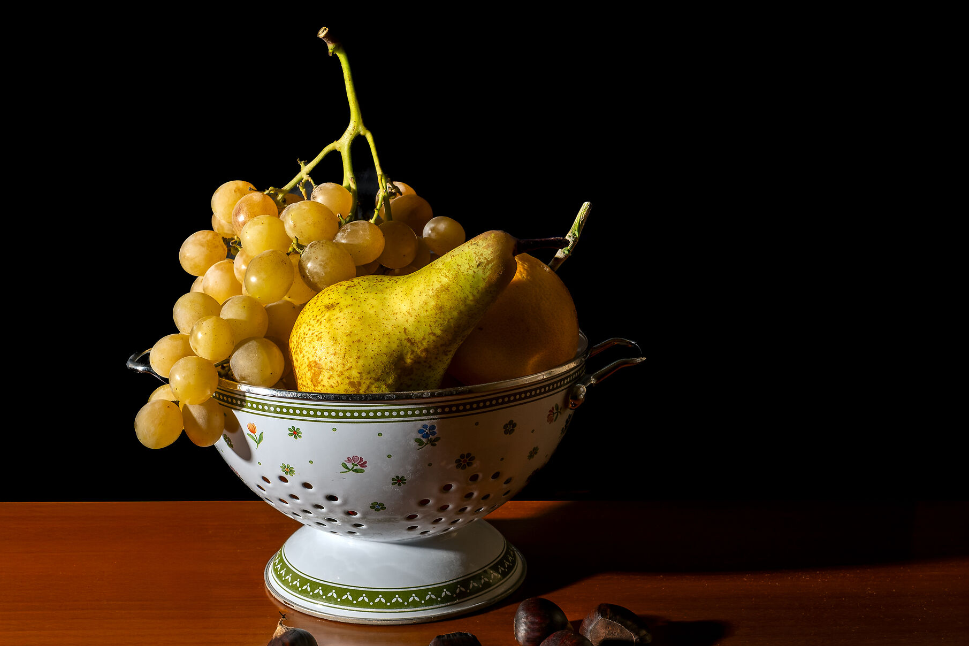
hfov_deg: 37.4
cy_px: 322
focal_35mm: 53
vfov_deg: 25.5
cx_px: 386
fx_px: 1427
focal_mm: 40
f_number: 11
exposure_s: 1/5
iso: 100
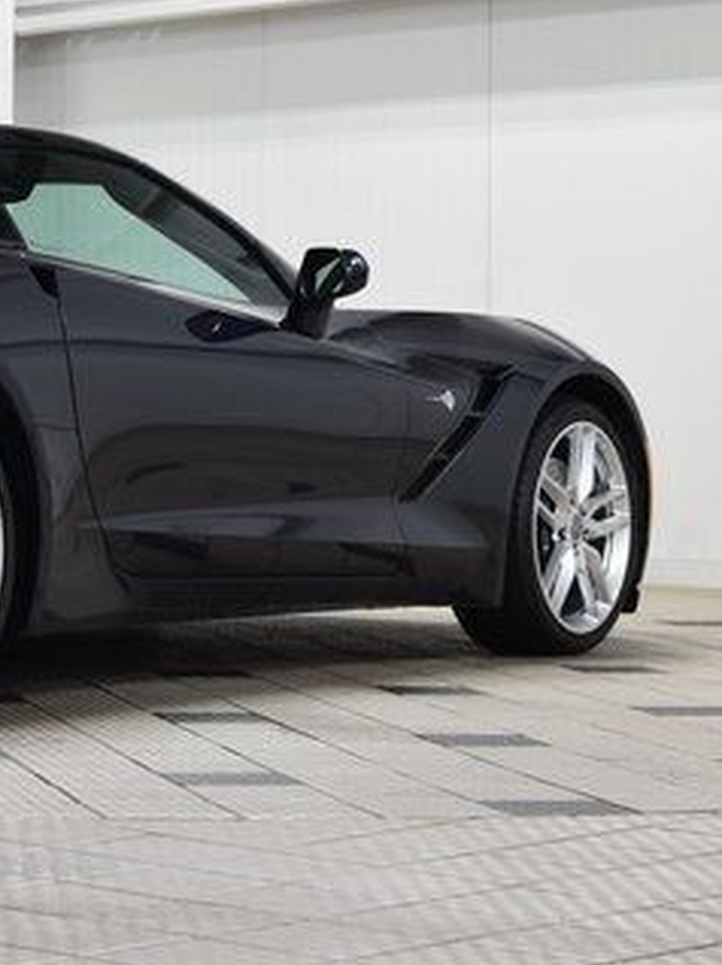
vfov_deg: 16.2
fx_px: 3397
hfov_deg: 11.8
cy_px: 399
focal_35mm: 122
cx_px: -176
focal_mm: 42
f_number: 6.3
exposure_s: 1/15
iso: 450
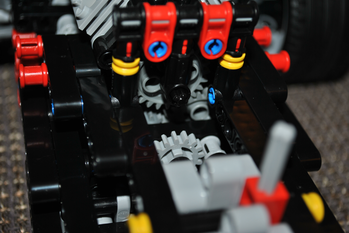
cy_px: 116
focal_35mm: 60
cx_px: 174
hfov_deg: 33.4
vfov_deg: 22.7
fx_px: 582
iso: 100
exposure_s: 1/125
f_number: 5.3
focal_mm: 40
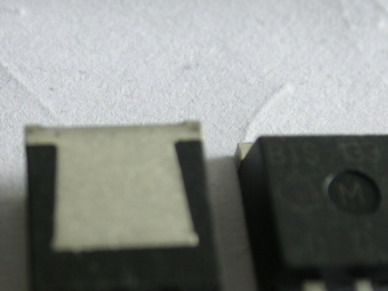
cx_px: 109
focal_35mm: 86
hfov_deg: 22.6
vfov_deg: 17.0
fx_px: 964
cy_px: 244
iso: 100
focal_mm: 10.4
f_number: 2.9
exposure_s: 1/8
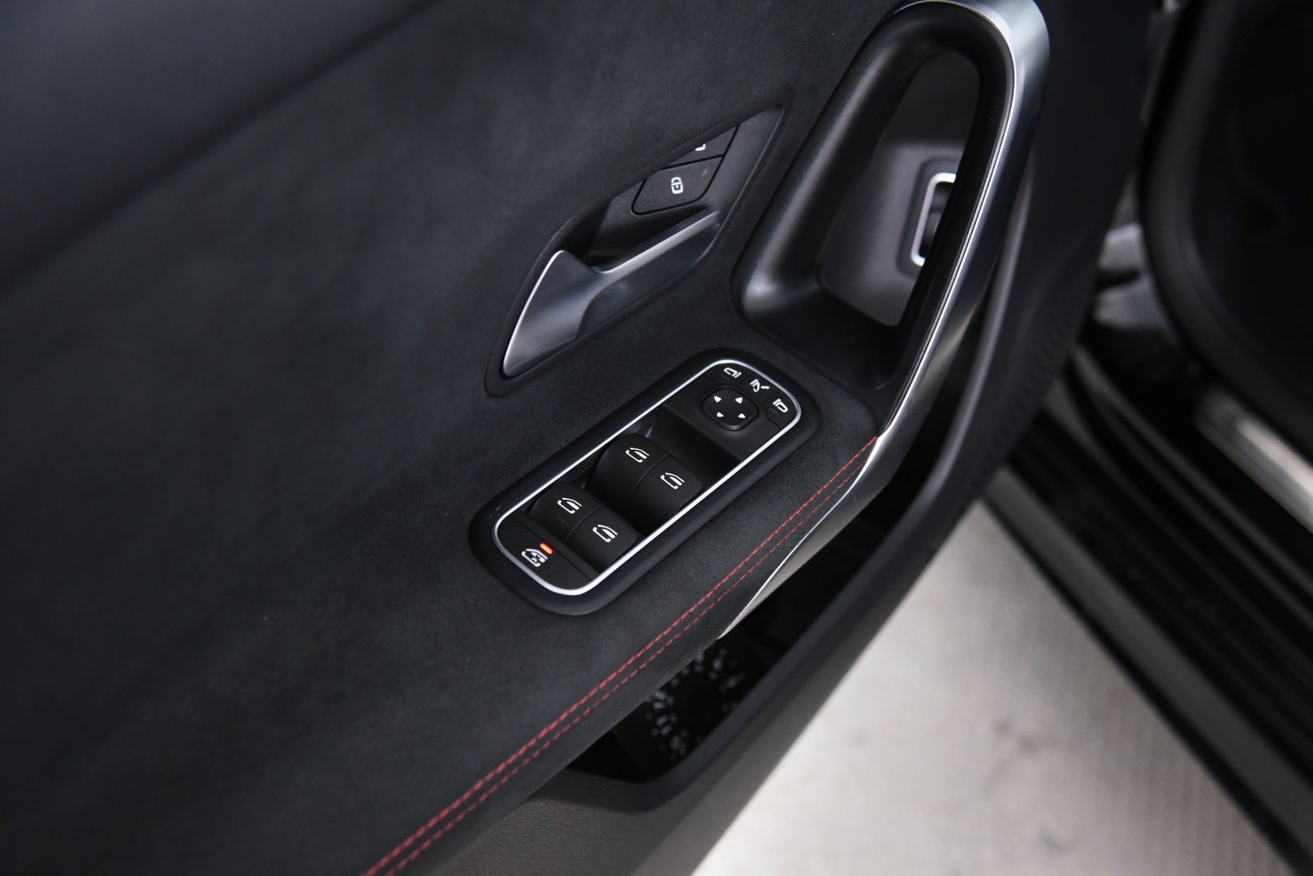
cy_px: 438
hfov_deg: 48.4
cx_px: 656
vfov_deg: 33.4
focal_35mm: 40
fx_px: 1459
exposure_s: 1/30
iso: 4000
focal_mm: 40
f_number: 4
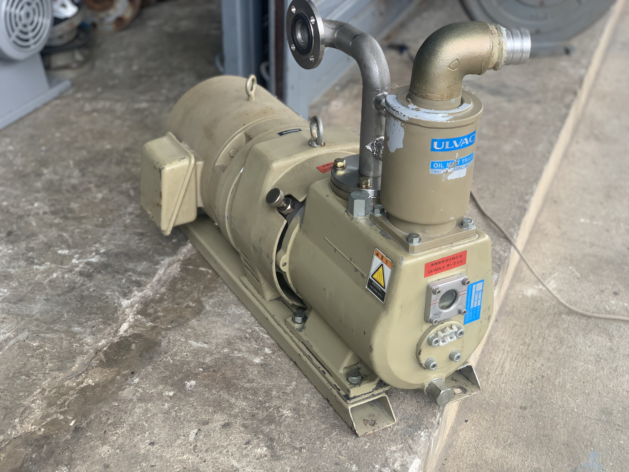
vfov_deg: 28.0
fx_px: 945
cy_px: 236
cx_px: 314
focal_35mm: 52
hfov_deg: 36.8
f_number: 2.4
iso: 50
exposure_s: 1/122
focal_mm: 6
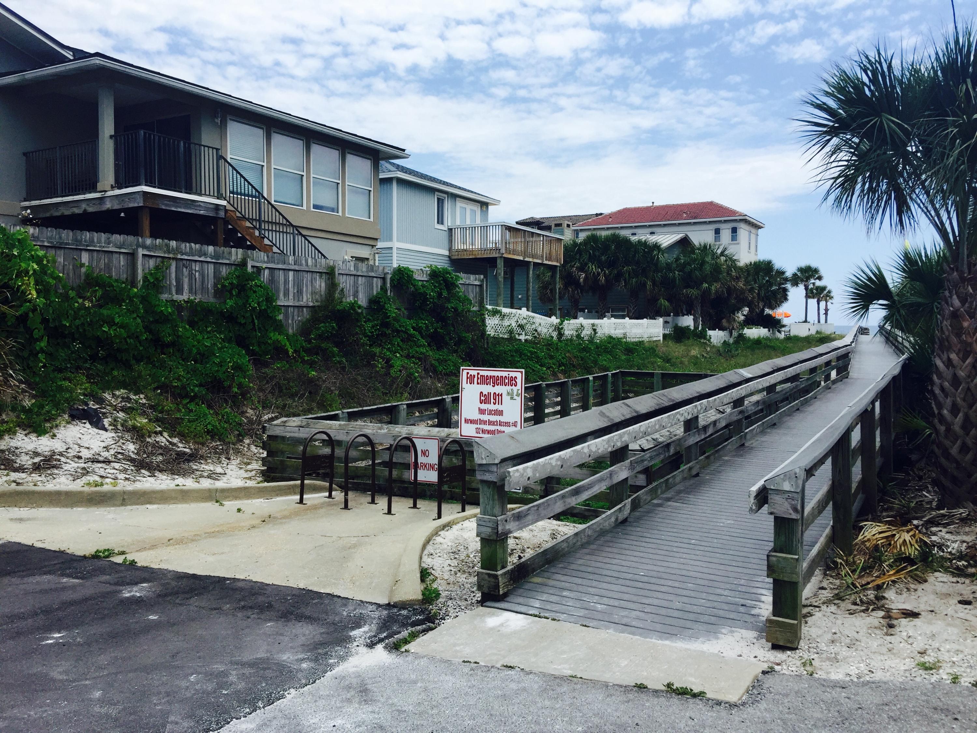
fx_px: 818
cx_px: 488
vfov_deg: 48.2
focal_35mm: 29
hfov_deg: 61.7
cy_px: 366
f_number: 2.2
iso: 32
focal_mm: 4.15
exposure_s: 1/2639
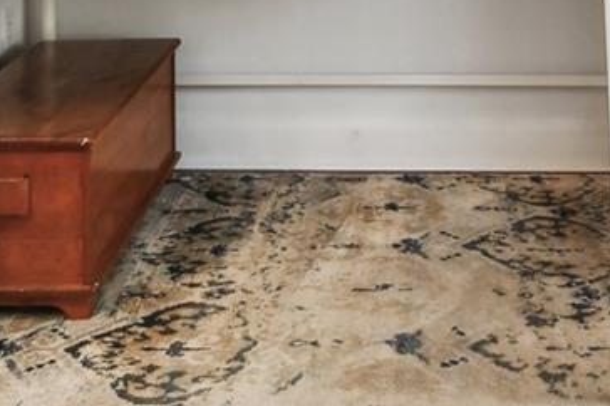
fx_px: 1117
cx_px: 399
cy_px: -270
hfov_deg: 30.3
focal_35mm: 66
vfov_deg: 17.6
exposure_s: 1/25
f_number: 7.1
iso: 100
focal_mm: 10
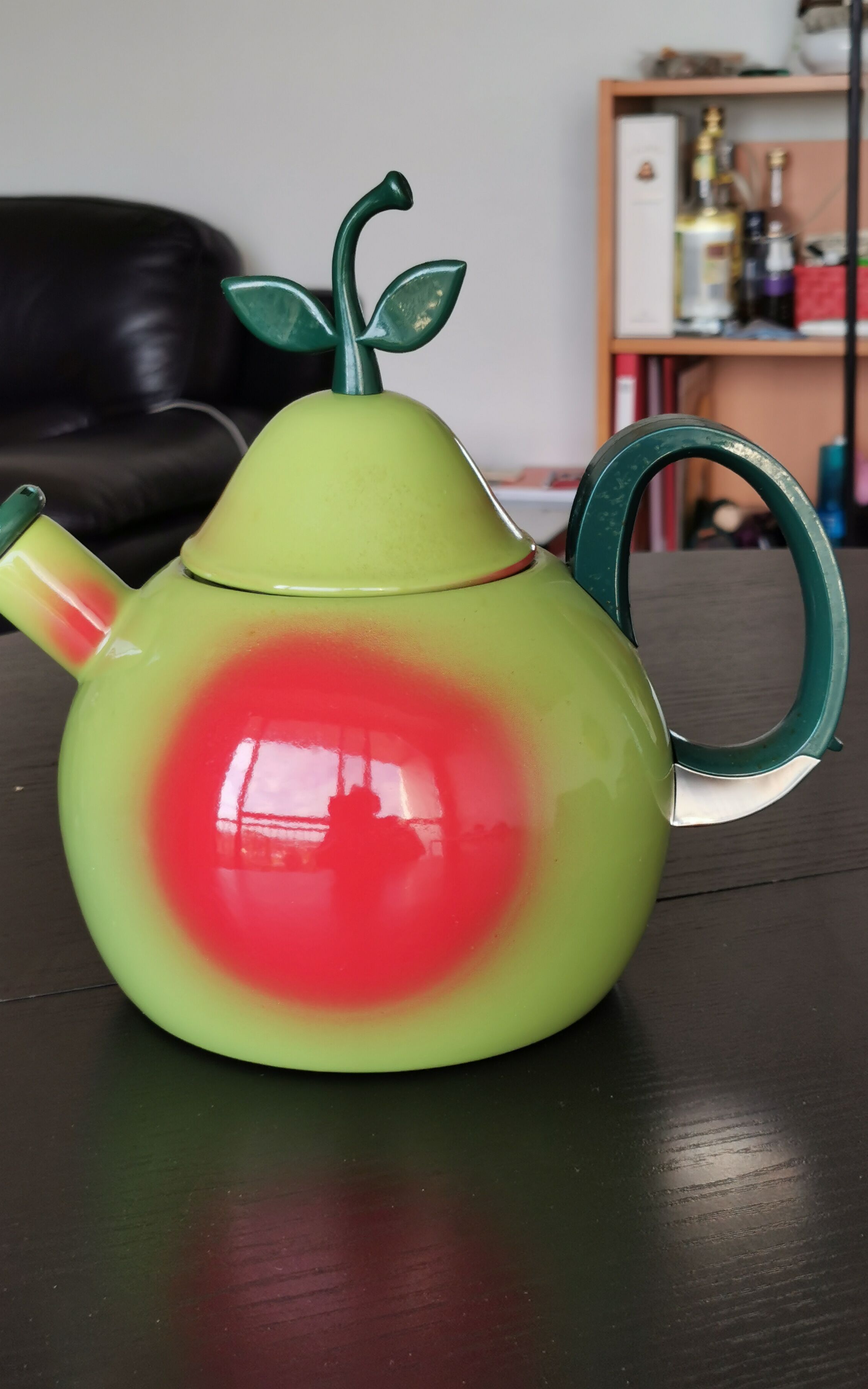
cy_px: 694
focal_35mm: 52
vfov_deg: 38.9
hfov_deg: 24.8
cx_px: 361
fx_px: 1968
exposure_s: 1/120
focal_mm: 5.56
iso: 64
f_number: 1.6
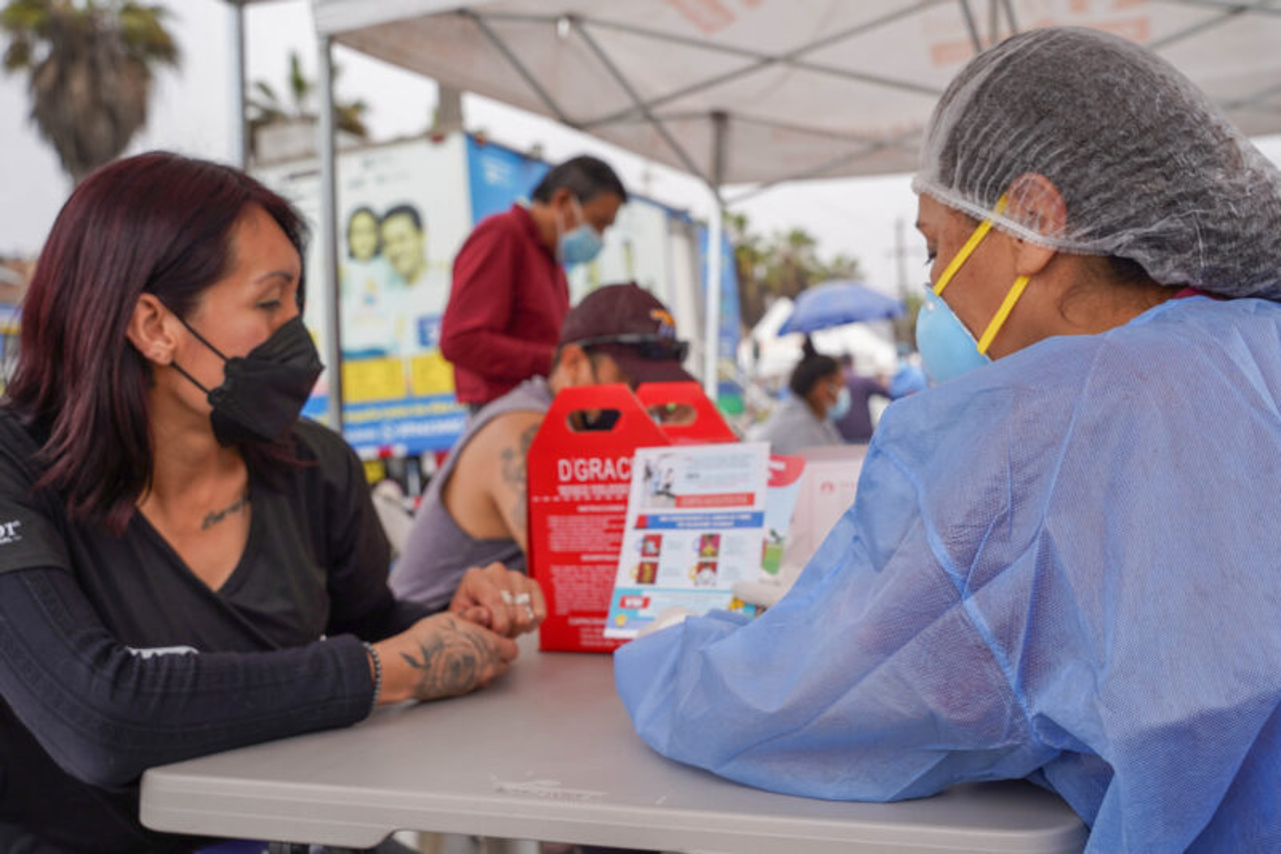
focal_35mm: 38
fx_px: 1352
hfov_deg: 50.7
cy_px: 427
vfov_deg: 35.0
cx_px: 640
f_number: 5
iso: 100
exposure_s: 1/250
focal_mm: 38
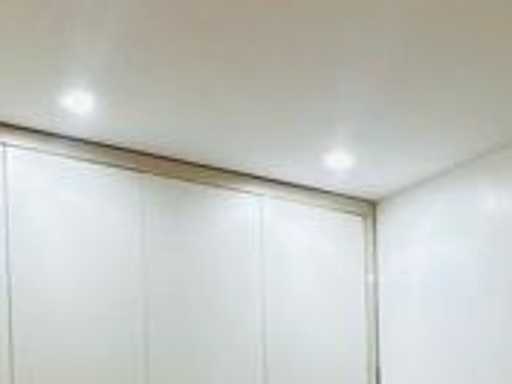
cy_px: 621
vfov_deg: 16.2
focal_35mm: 81
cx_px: 385
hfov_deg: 23.9
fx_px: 1199
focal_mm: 2.22
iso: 200
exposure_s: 1/100
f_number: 2.2
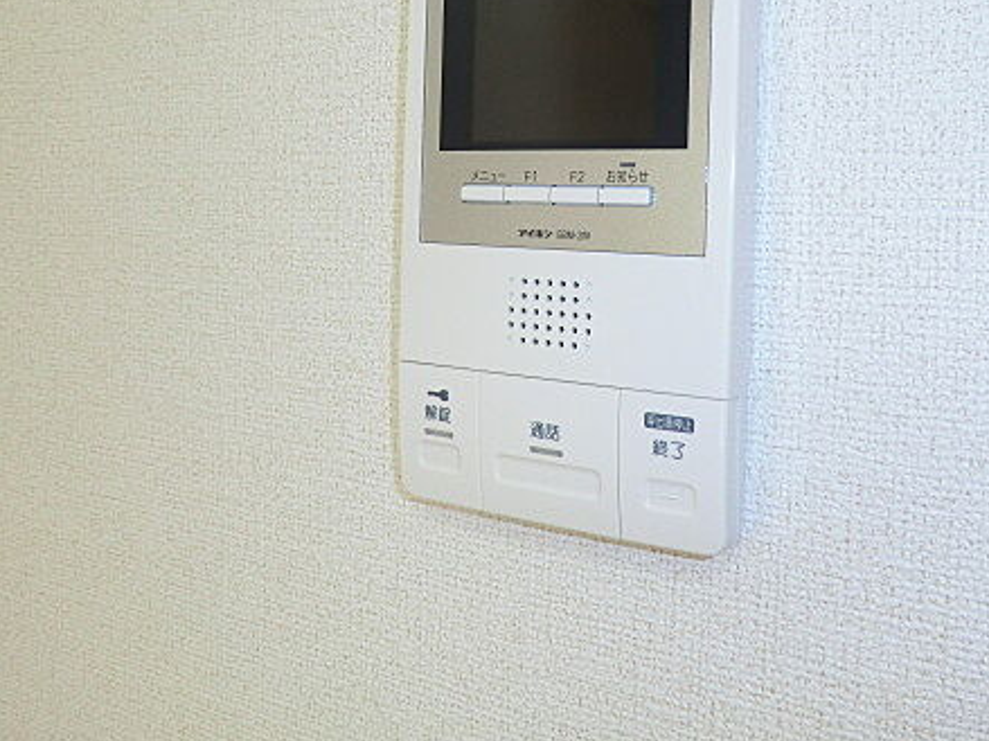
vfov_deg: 40.0
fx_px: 1000
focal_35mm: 35
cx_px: 574
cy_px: 221
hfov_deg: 52.4
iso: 80
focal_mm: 4.3
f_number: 3.2
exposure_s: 1/60
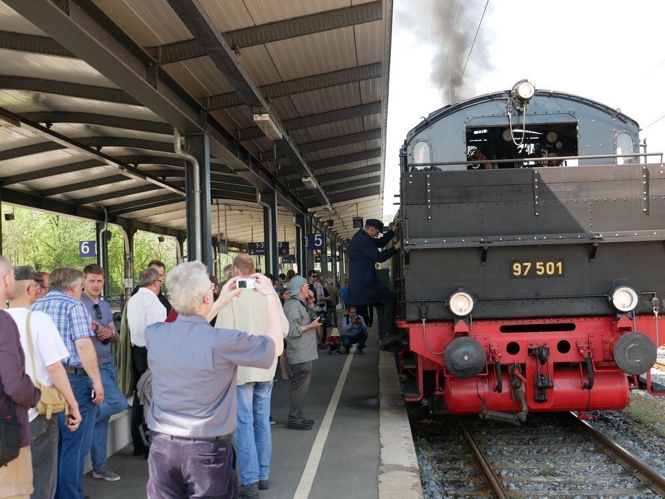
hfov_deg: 39.7
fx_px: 922
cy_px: 250
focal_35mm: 48
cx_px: 332
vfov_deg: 30.3
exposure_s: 1/250
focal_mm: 24
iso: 200
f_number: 4
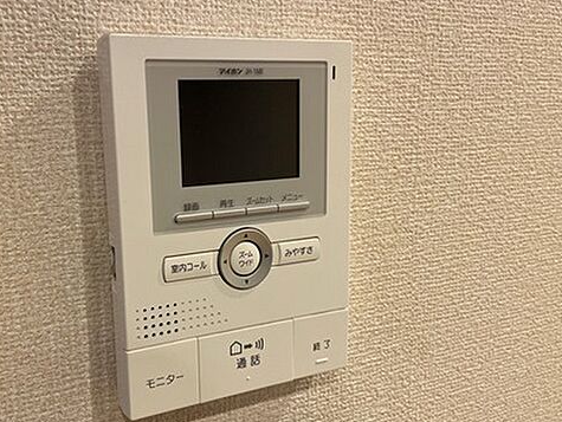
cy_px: 227
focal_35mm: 35
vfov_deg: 40.7
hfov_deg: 51.9
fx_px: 569
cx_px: 202
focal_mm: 4.2
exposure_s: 1/60
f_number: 1.6
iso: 64
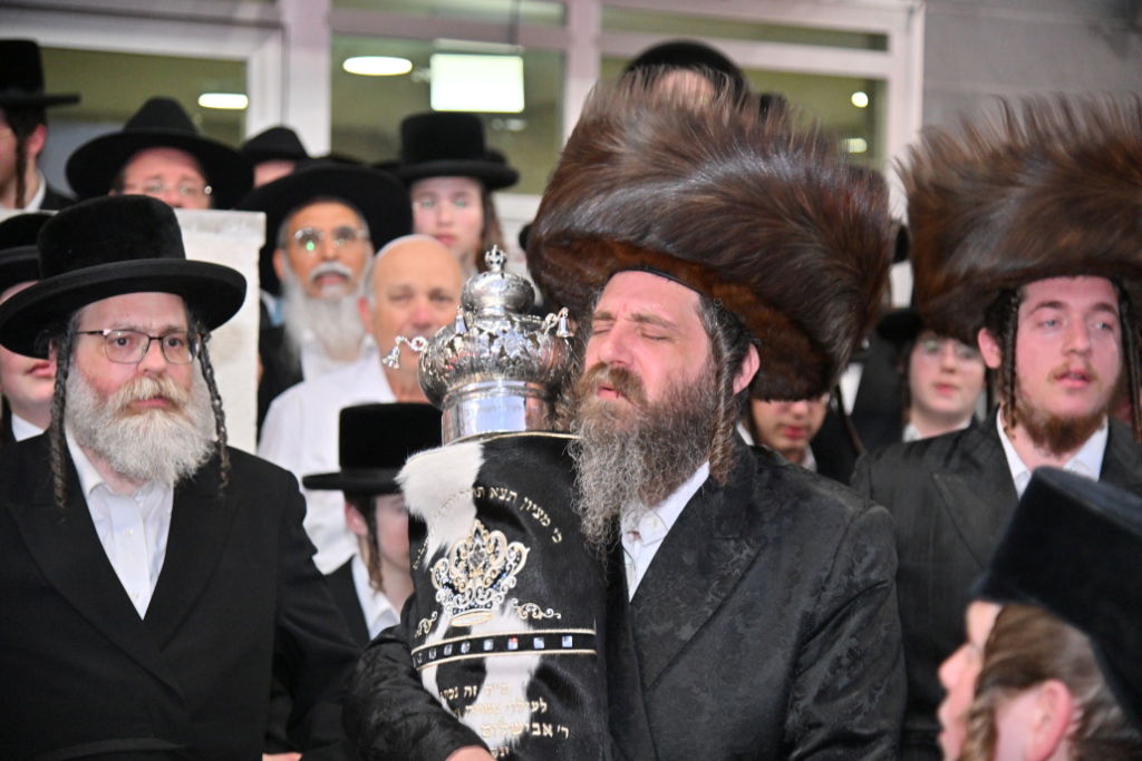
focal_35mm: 82
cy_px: 380
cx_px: 571
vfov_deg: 16.7
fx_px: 2601
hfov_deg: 24.8
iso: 2000
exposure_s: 1/160
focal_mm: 82
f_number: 4
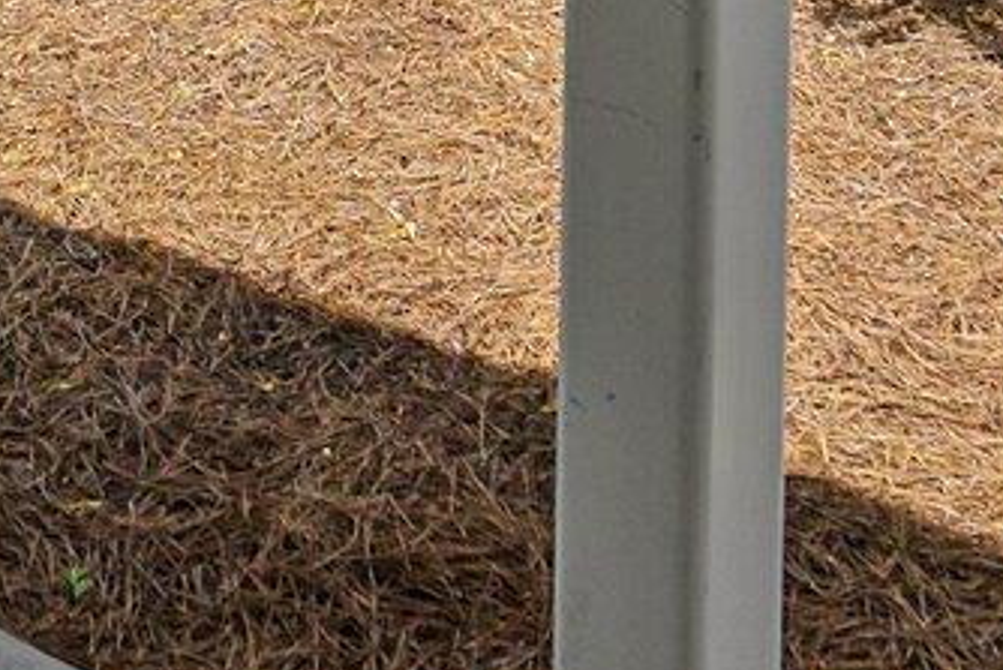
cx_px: -249
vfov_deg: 12.1
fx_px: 2731
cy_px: -744
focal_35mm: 98
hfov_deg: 19.4
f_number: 4
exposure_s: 1/3200
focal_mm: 16
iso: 250
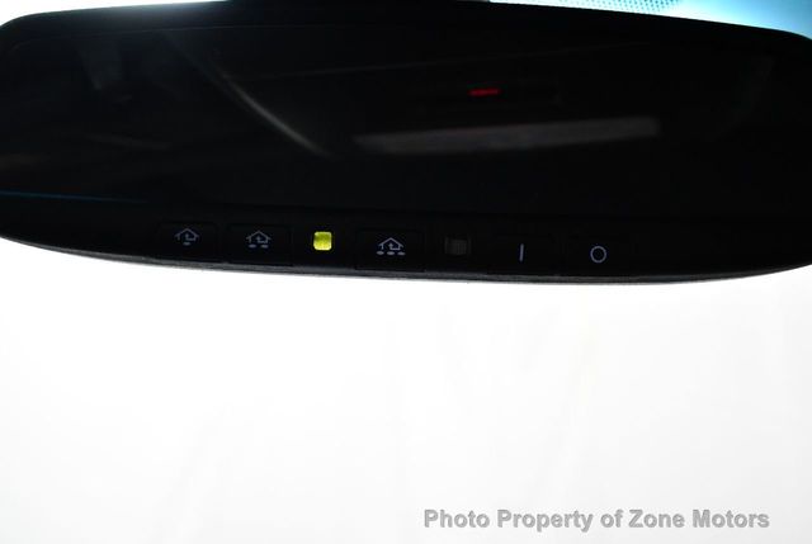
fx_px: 813
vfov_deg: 37.0
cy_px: 272
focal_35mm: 36
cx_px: 406
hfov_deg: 53.1
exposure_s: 1/125
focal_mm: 18
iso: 2500
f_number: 3.5
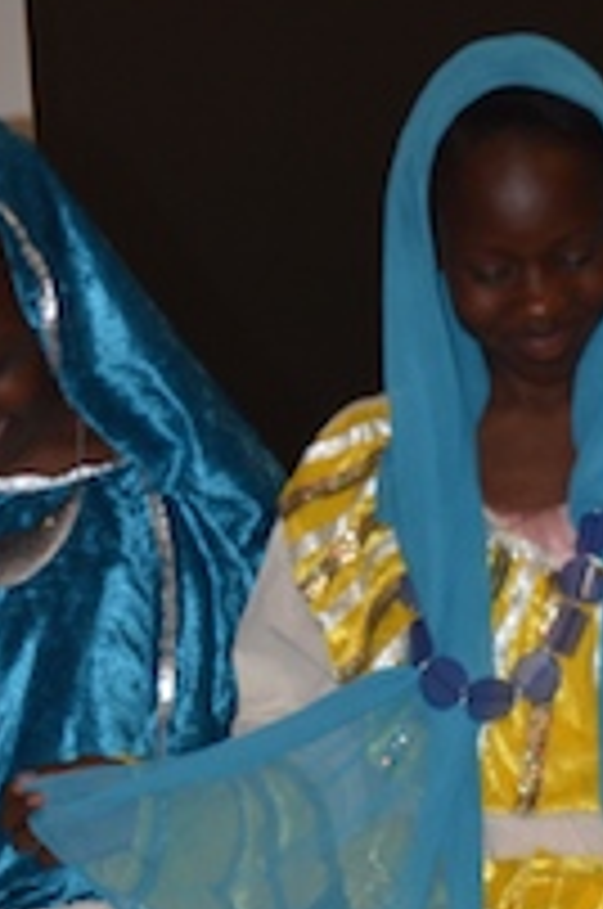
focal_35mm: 235
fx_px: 5924
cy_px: 945
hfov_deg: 5.8
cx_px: 270
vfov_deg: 8.7
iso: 800
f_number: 5.3
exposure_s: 1/60
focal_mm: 66
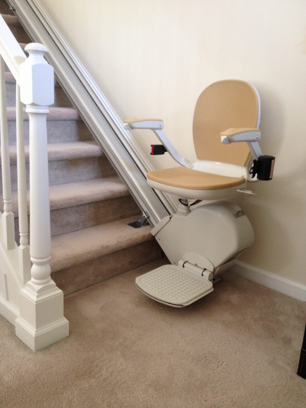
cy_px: 204
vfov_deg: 52.6
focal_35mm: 35
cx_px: 153
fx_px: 413
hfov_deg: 40.7
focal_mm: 4.28
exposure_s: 1/20
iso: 125
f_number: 2.4
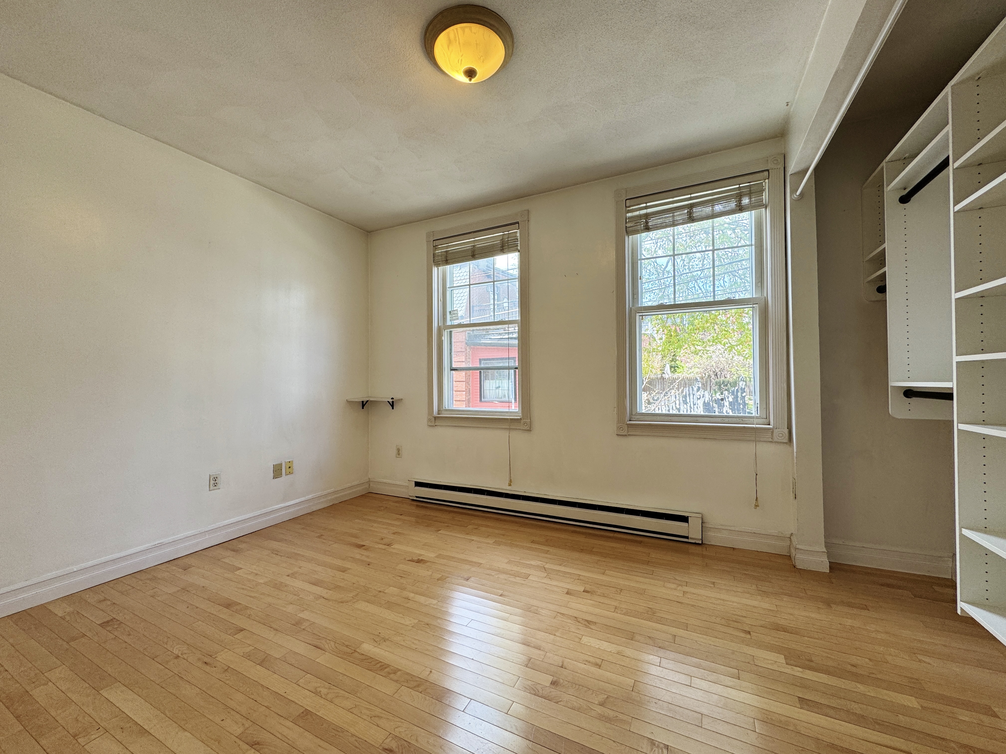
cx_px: 503
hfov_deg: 102.1
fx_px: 407
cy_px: 377
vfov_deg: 85.7
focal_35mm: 14
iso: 64
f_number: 2.2
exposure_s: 1/120
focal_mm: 2.22
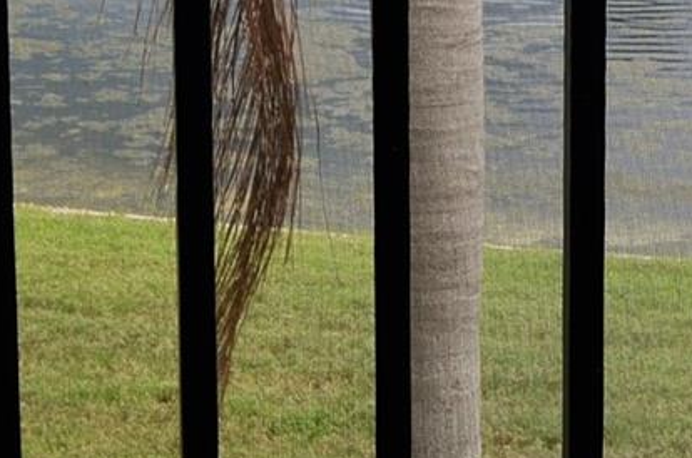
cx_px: 443
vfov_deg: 9.6
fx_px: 2666
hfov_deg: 14.8
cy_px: -213
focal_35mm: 139
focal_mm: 24
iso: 200
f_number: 6.3
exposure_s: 1/160
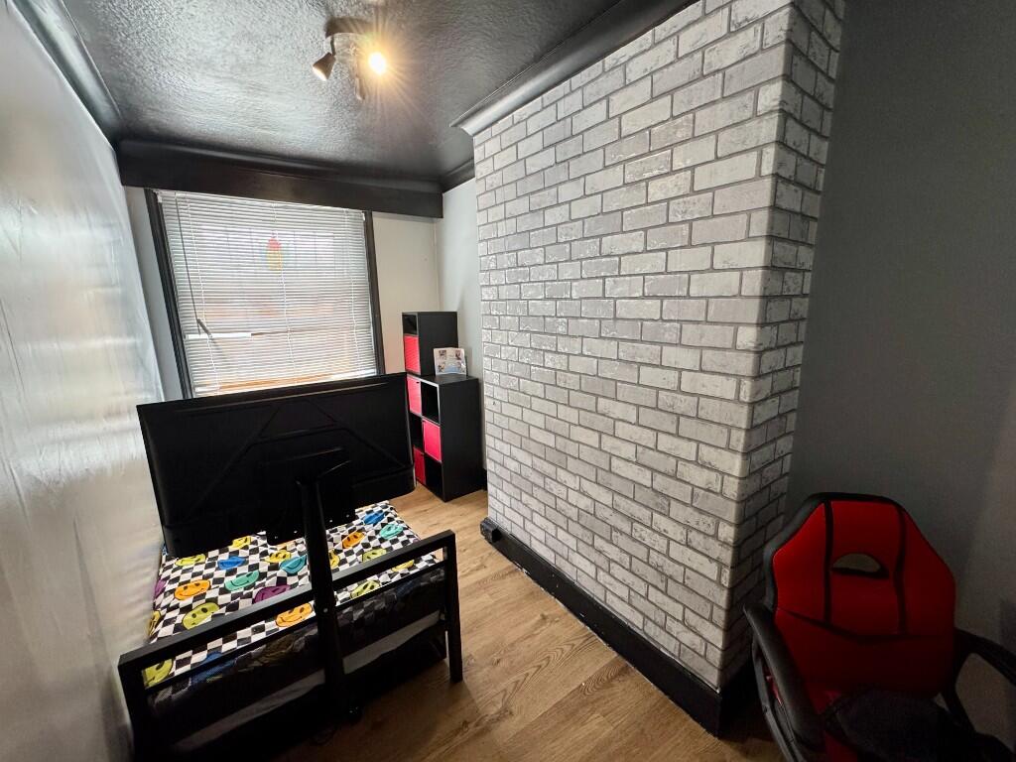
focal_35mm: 14
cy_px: 381
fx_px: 411
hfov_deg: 102.1
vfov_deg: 85.7
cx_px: 508
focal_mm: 2.22
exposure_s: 1/71
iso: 320
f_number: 2.2
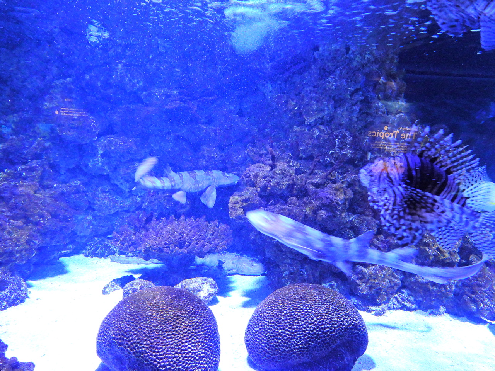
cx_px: 248
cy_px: 186
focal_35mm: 24
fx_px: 343
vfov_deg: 56.8
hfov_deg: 71.6
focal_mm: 4.3
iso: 640
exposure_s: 1/15
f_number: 2.8
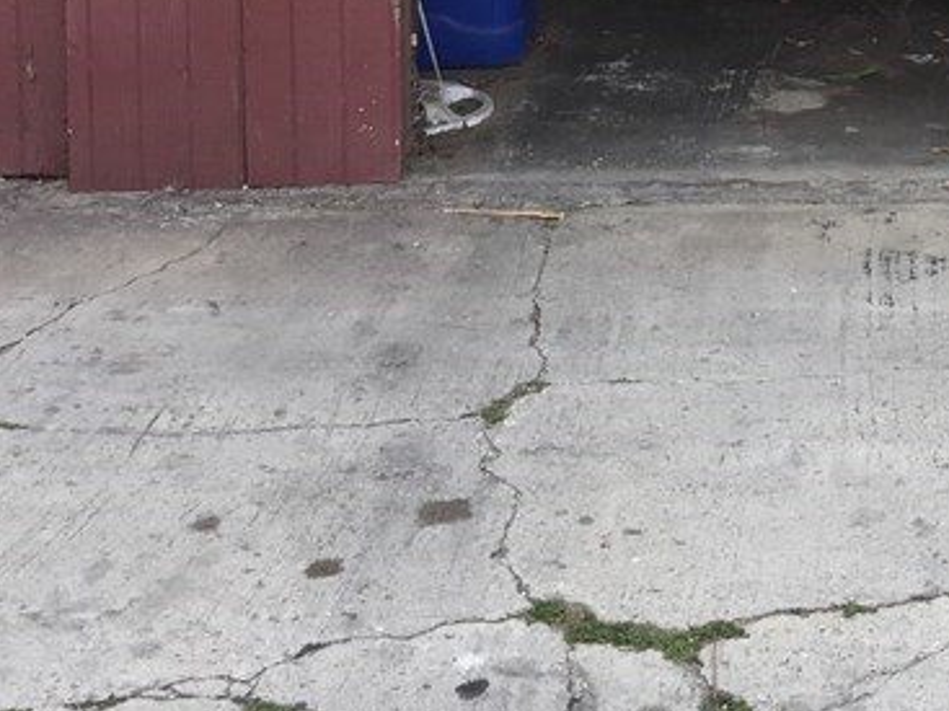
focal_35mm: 81
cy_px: -225
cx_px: 822
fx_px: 2220
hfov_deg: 23.6
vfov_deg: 17.1
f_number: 2.2
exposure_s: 1/557
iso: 32
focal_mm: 4.15
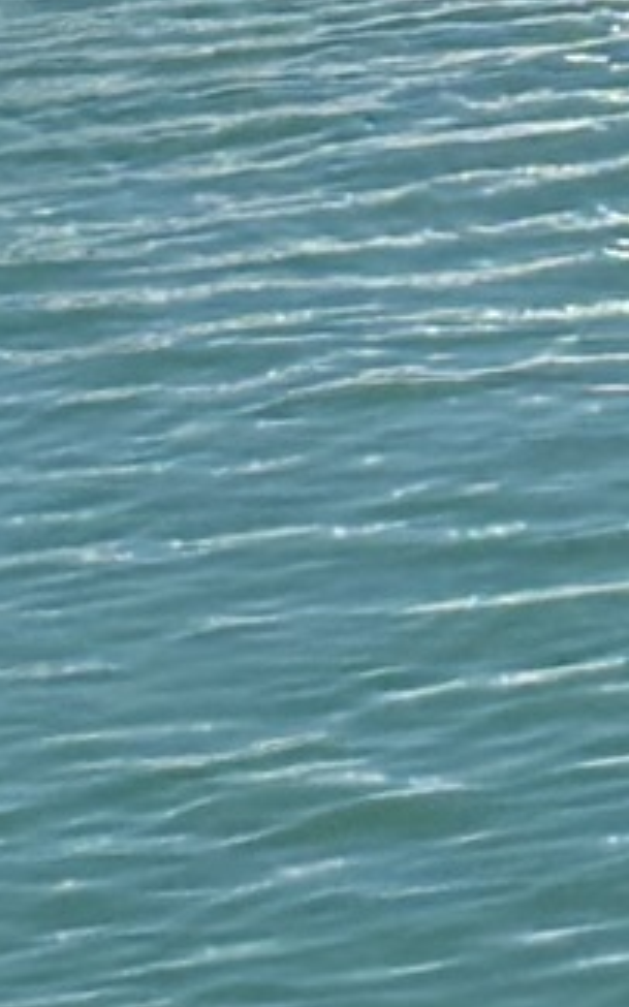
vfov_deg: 6.0
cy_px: -428
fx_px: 9522
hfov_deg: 3.8
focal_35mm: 347
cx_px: 1029
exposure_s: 1/3311
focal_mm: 5.96
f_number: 1.6
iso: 40
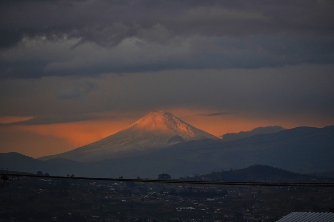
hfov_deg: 10.2
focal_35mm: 202
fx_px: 1874
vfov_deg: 6.8
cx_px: 167
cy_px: 111
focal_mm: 135
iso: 400
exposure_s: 1/320
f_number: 5.6
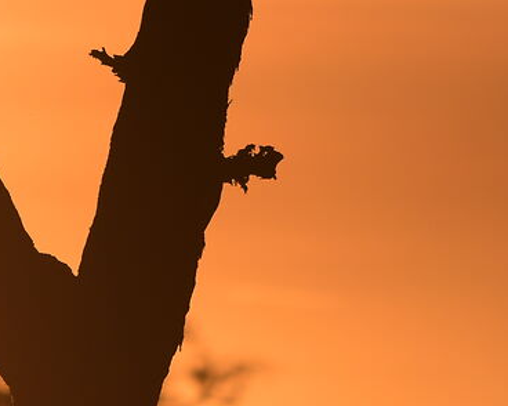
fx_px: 27589
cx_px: -148
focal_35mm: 1836
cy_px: -278
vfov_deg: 0.8
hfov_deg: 1.1
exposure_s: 1/5000
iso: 64
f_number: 3.2
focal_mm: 300
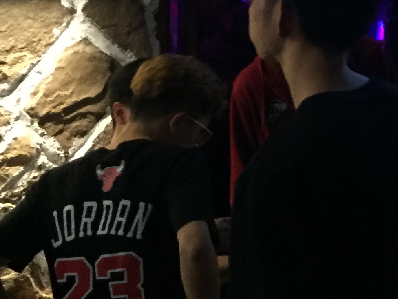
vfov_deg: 14.4
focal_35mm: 97
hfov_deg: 17.9
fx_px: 1115
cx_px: 610
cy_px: -127
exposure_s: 1/17
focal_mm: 4.15
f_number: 2.2
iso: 250
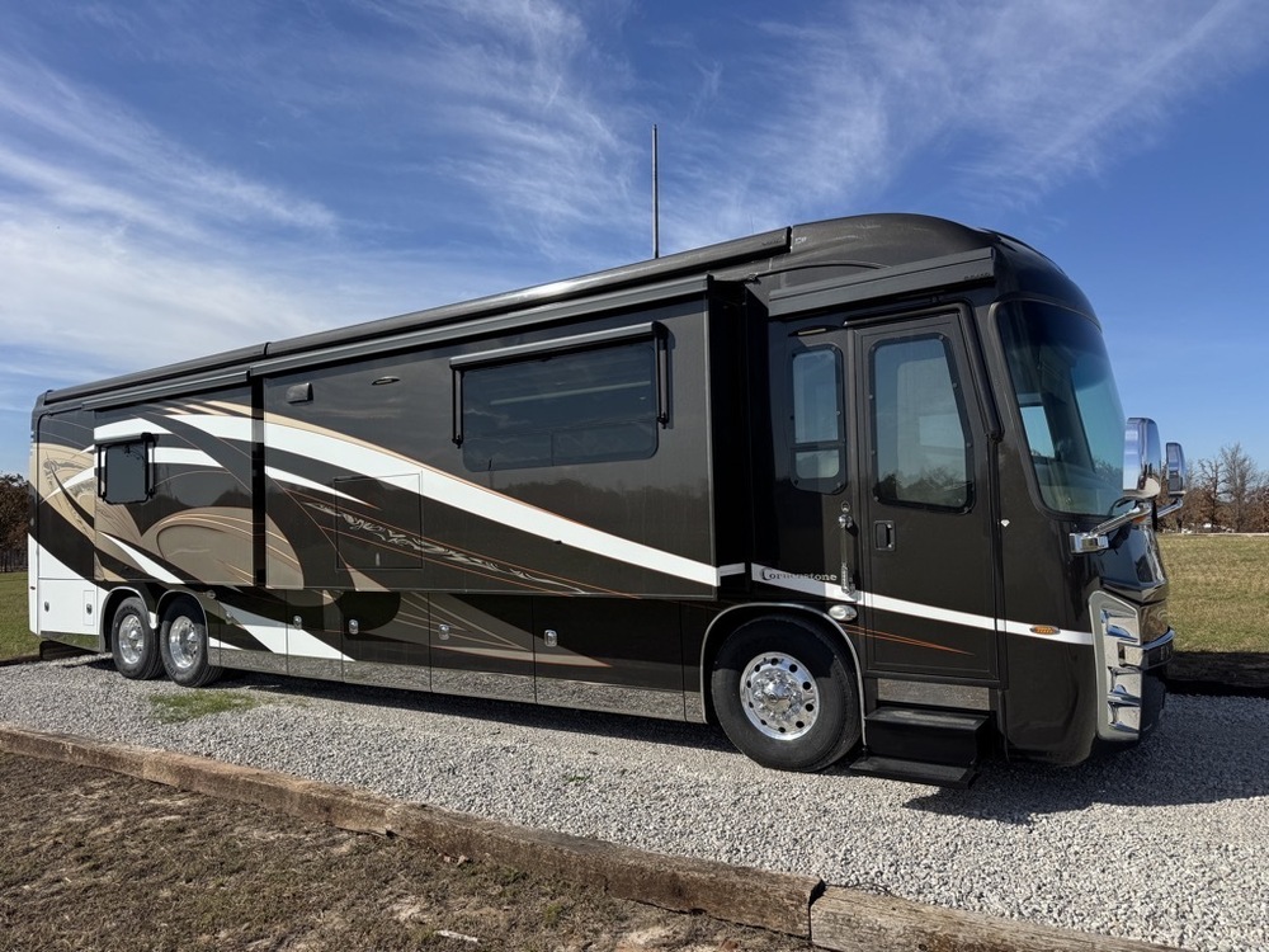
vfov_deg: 56.8
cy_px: 476
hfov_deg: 71.6
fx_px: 880
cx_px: 634
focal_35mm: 24
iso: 80
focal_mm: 6.76
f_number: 1.78
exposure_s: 1/5348
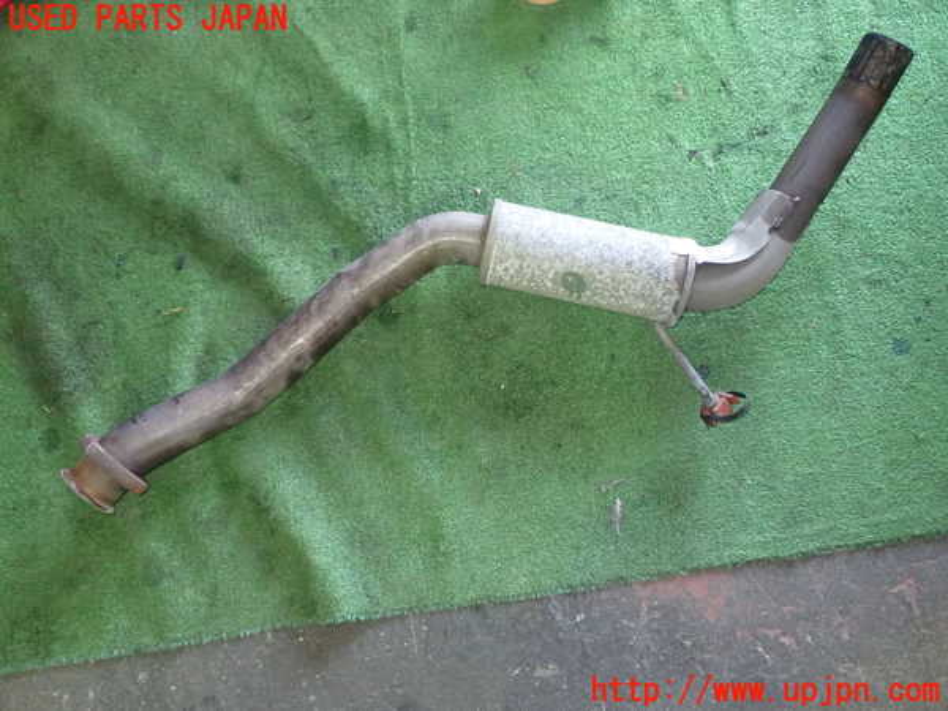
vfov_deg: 44.2
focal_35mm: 32
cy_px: 356
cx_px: 474
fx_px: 876
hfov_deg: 56.8
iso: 500
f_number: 2.4
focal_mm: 5.79
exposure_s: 1/30
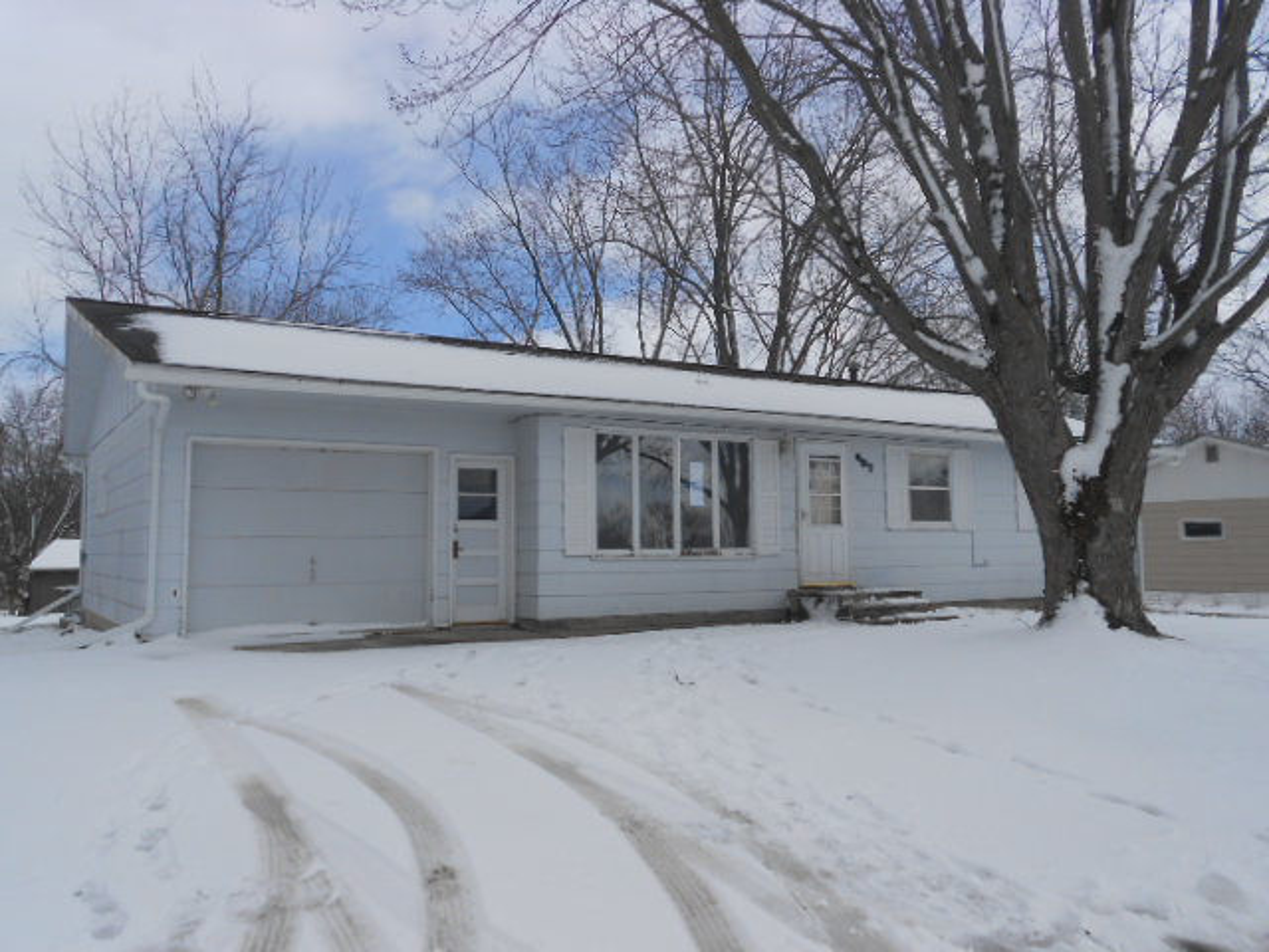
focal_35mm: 29
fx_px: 1063
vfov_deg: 48.2
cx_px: 634
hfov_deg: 61.7
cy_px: 476
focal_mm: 5.1
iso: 80
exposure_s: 1/320
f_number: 8.5
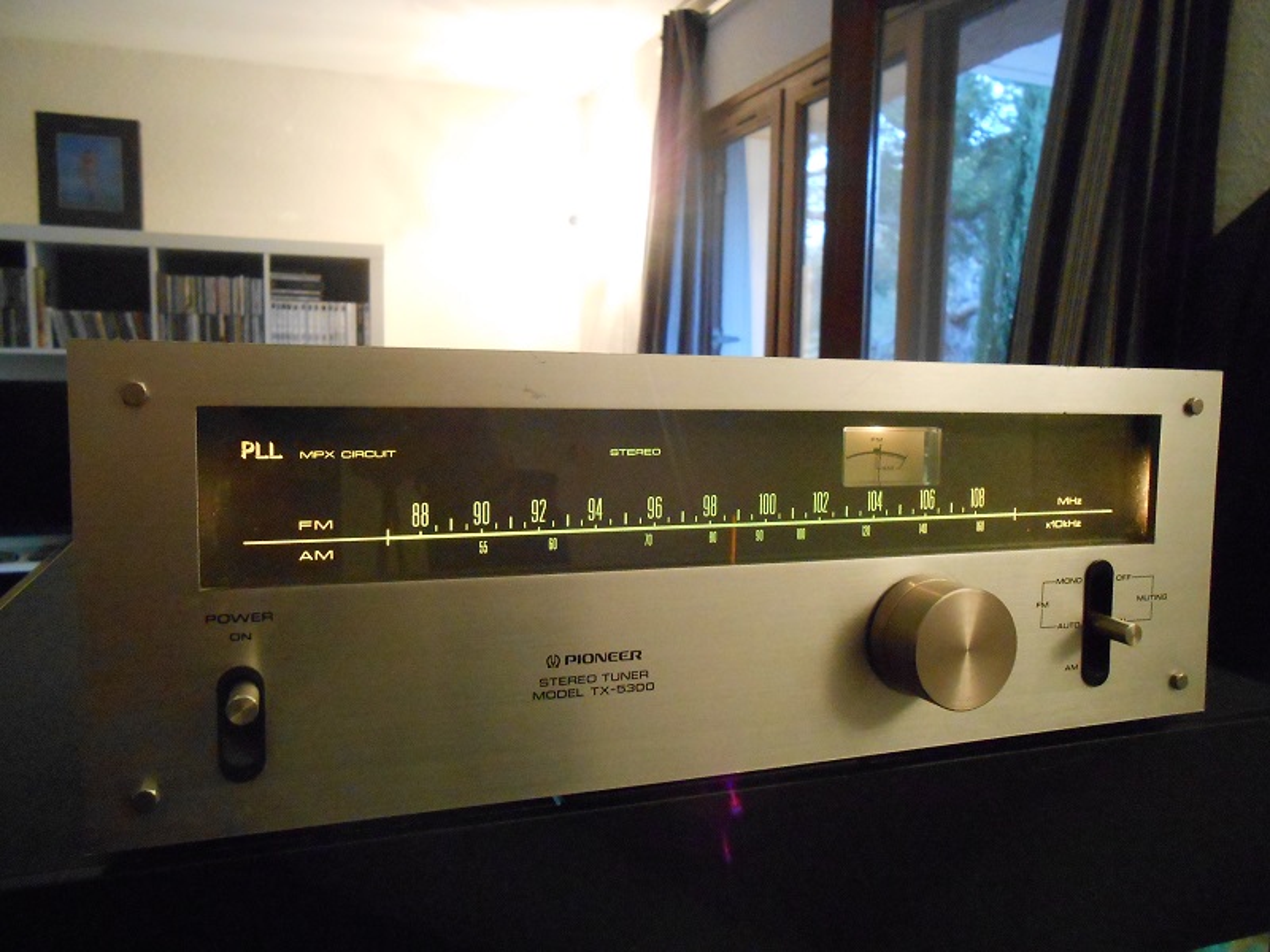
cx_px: 635
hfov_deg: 67.3
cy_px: 476
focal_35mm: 26
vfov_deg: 53.1
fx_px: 954
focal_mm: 4.6
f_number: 3.5
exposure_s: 1/25
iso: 800
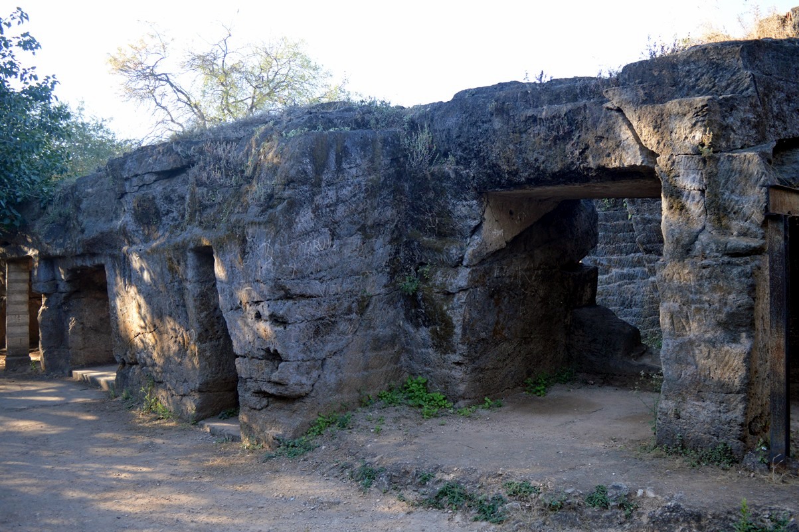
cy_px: 266
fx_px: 599
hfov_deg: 67.4
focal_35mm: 27
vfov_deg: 47.9
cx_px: 400
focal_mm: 18
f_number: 4
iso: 400
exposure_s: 1/320
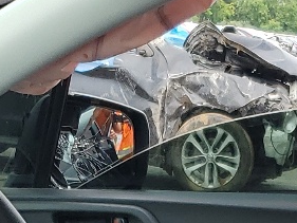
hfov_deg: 13.2
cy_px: 526
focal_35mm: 148
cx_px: 252
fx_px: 1270
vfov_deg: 9.1
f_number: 1.5
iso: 50
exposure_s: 1/1111
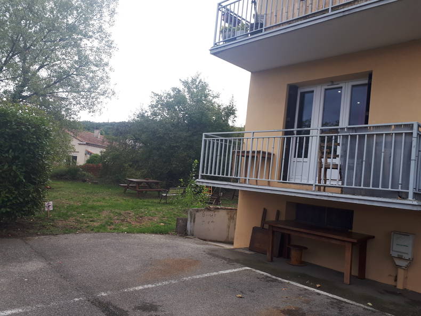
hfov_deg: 65.3
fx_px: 328
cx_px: 210
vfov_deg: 51.3
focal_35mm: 27
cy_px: 158
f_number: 1.9
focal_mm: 3.6
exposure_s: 1/172
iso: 40
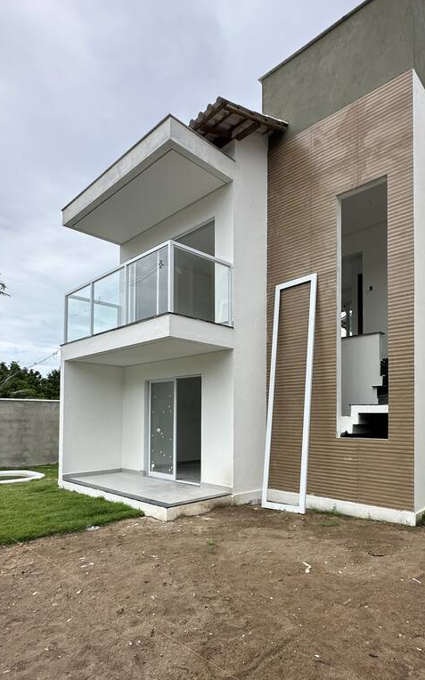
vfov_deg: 81.3
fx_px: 389
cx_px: 283
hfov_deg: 56.1
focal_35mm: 21
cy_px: 407
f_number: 2.2
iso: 40
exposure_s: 1/666
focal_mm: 2.22
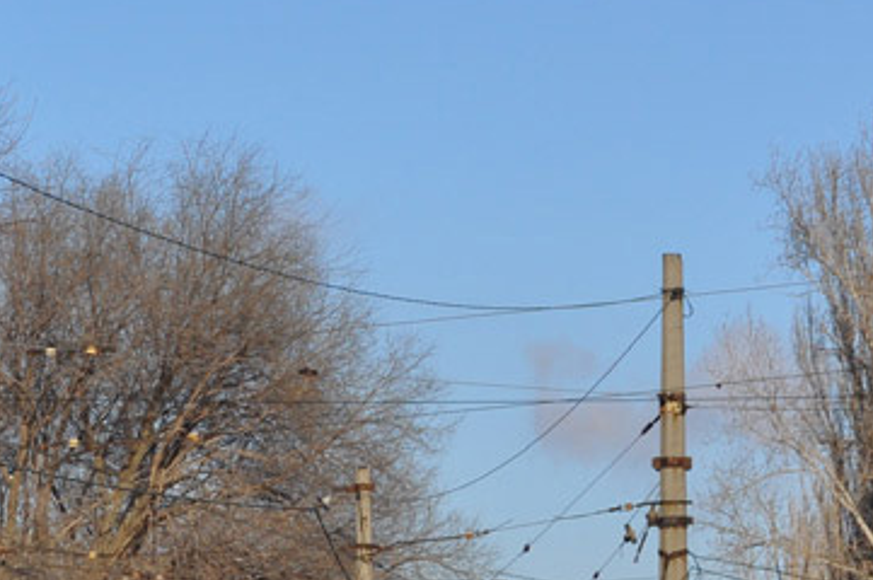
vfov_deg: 5.6
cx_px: 60
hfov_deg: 8.4
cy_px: 549
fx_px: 5911
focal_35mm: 244
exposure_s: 1/640
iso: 200
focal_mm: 42
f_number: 9
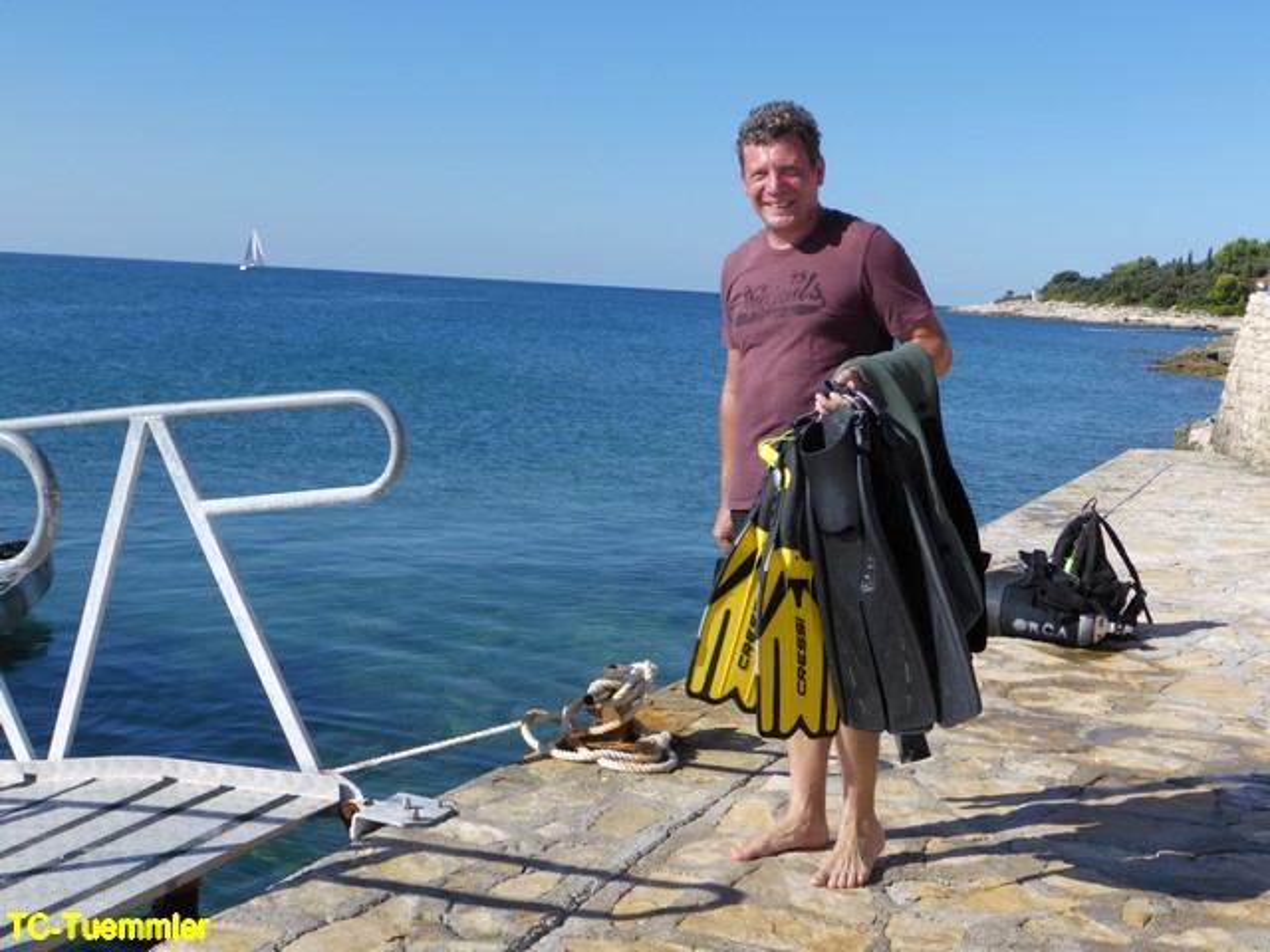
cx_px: 635
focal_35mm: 44
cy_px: 476
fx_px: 1614
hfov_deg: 42.9
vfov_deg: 32.9
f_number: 4.3
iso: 80
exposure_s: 1/500
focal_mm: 7.8
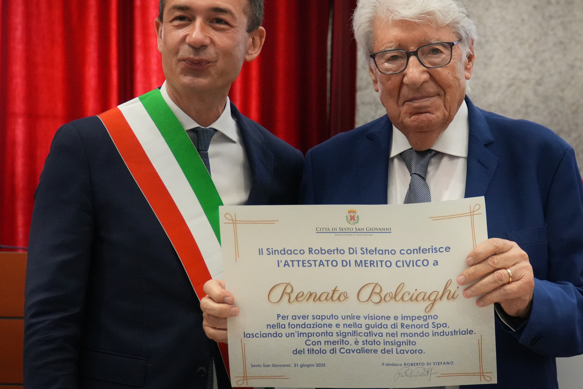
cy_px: 162
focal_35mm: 85
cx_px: 329
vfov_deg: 16.1
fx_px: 1377
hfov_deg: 23.9
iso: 3200
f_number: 4
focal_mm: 42
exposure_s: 1/125
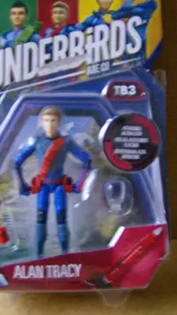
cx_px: 71
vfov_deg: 44.5
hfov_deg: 25.9
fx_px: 384
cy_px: 137
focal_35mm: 46
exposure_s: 1/4.4
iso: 200
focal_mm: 6
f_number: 2.8
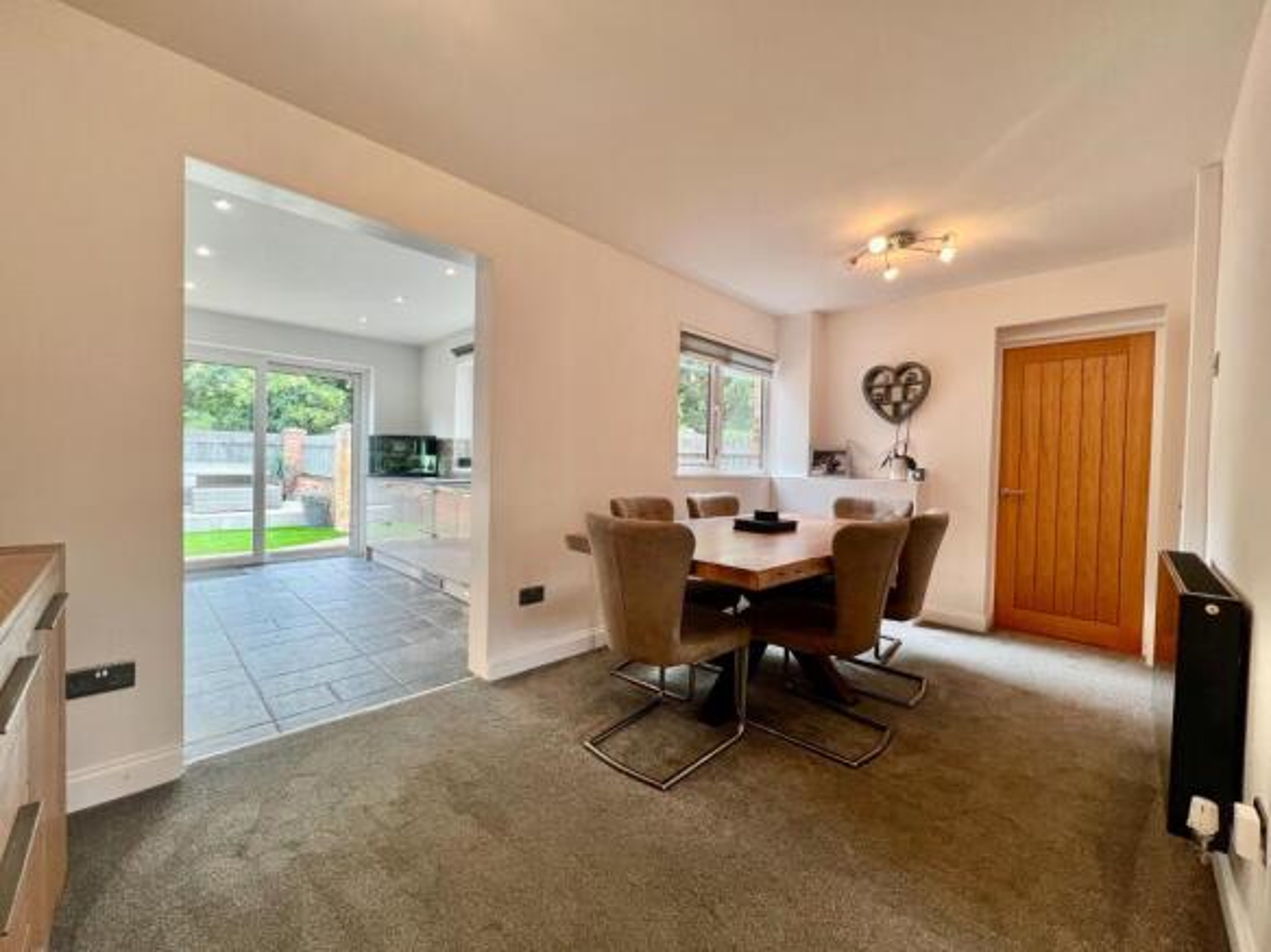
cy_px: 476
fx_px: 477
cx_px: 636
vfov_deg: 89.9
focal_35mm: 13
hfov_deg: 106.2
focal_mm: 1.57
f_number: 1.8
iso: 100
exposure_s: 1/100
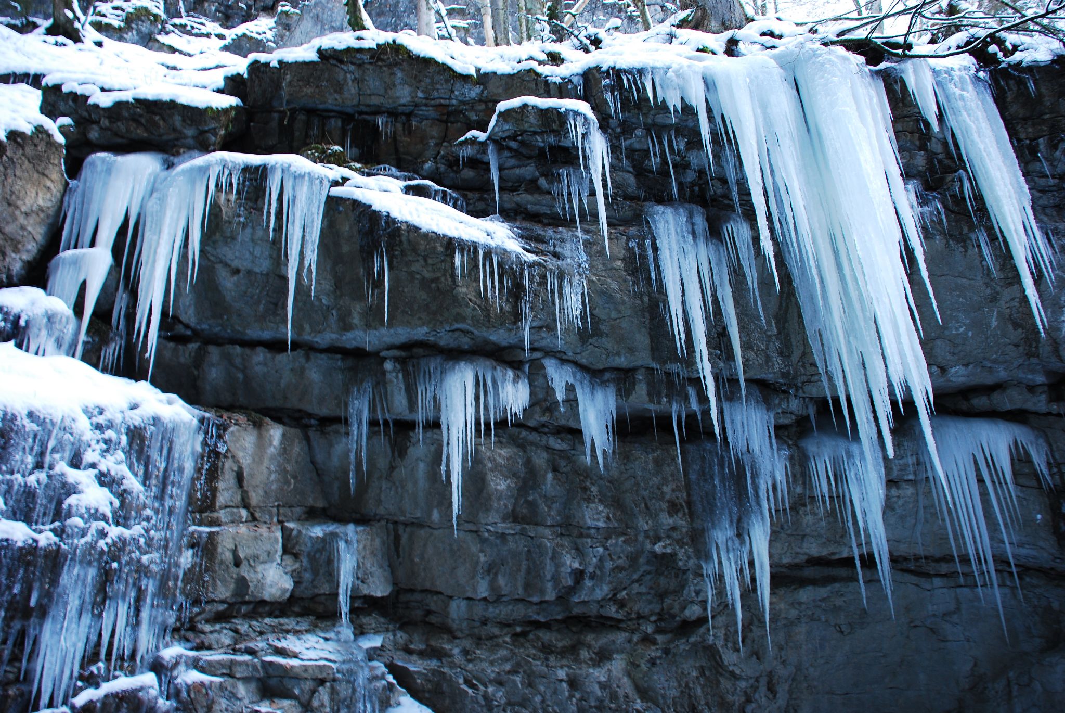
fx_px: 888
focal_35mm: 30
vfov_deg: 43.7
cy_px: 356
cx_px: 532
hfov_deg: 61.9
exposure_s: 1/13
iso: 200
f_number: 3.8
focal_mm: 20
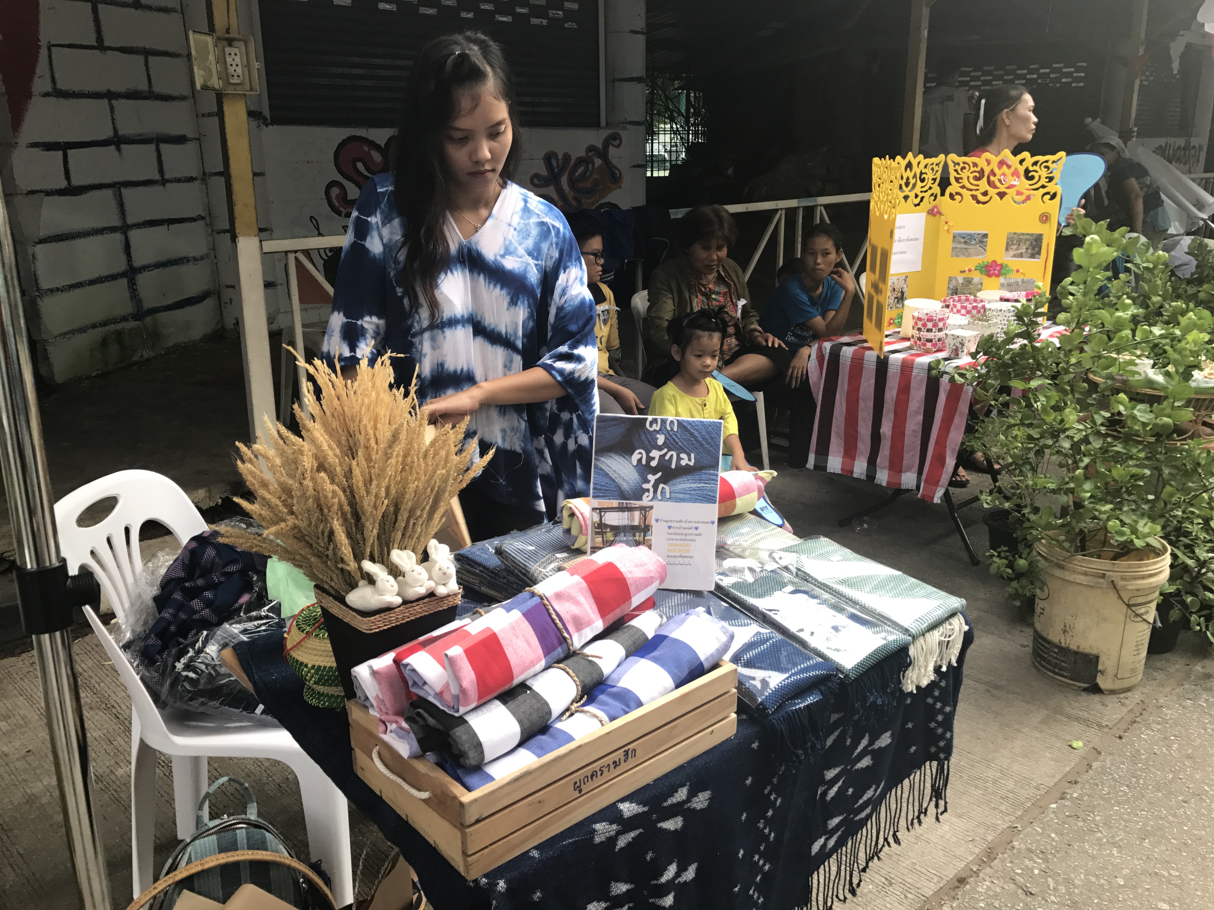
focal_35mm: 28
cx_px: 607
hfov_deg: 63.4
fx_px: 982
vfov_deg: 49.7
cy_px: 455
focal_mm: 3.99
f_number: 1.8
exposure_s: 1/100
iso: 40
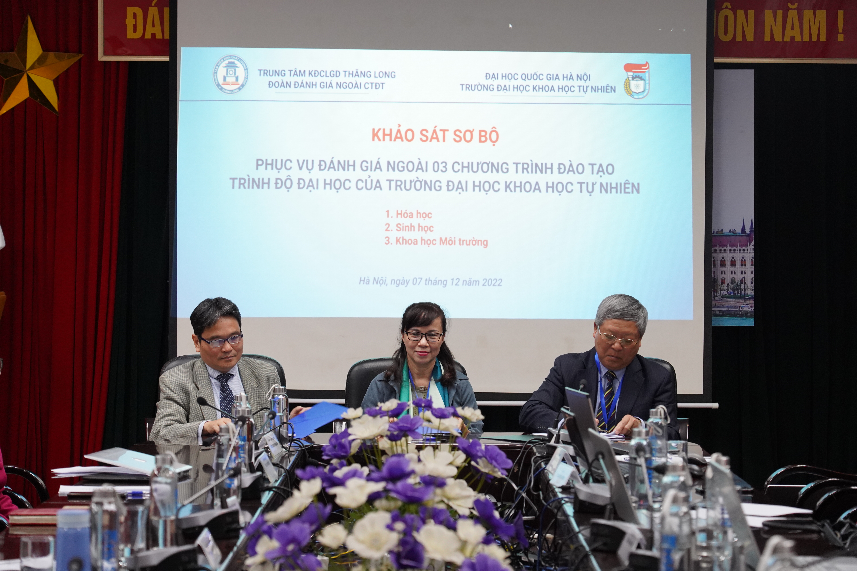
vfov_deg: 13.0
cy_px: 286
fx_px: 2499
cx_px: 428
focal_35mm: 105
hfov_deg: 19.5
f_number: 5.6
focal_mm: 105
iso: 3200
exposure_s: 1/125
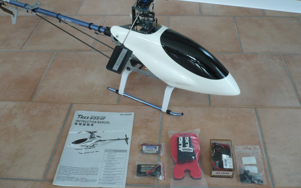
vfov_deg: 33.5
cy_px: 77
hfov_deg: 51.5
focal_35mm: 38
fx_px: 312
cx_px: 151
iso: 100
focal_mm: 5.8
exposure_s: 1/40
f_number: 2.8
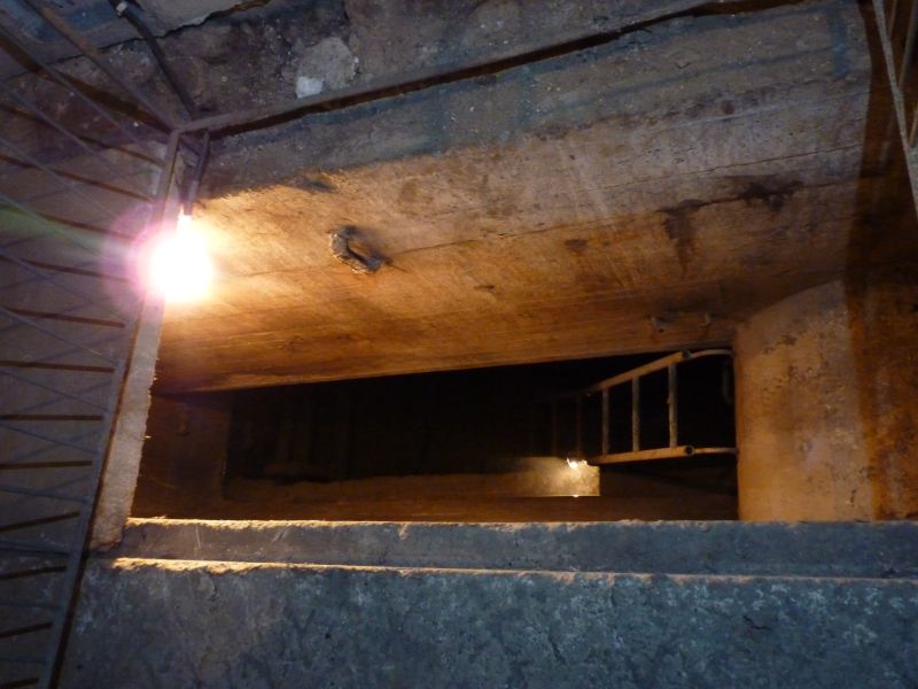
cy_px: 344
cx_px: 459
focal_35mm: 27
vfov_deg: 51.4
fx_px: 716
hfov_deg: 65.3
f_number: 2.8
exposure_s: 1/6
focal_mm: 4.8
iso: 800
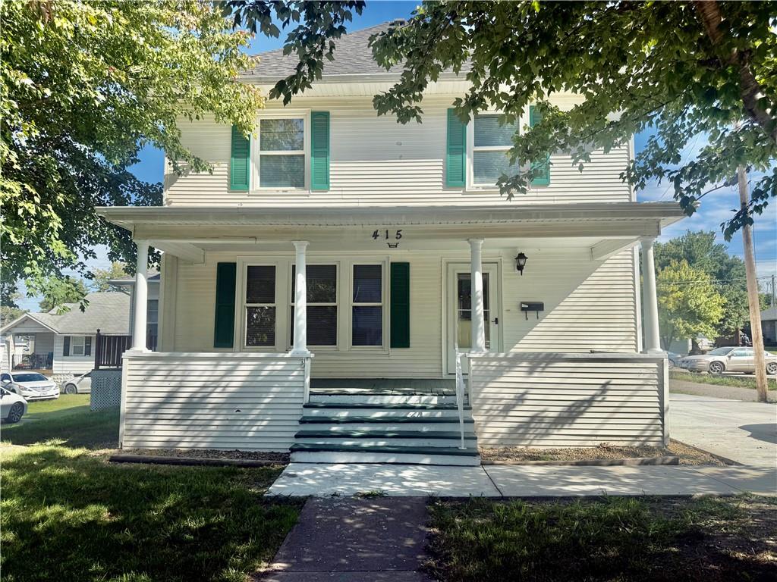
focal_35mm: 24
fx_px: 539
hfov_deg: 71.6
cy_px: 291
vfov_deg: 56.8
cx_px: 388
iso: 80
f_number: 1.78
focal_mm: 6.76
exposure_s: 1/3279
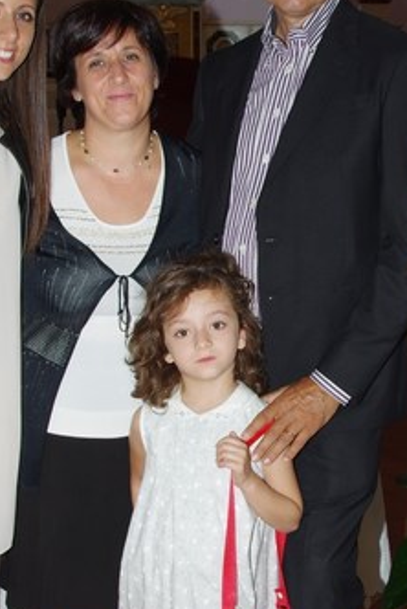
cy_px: 383
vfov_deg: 23.0
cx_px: 264
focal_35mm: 88
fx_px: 1489
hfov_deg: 15.5
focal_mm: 26
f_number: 8
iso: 400
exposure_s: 1/60
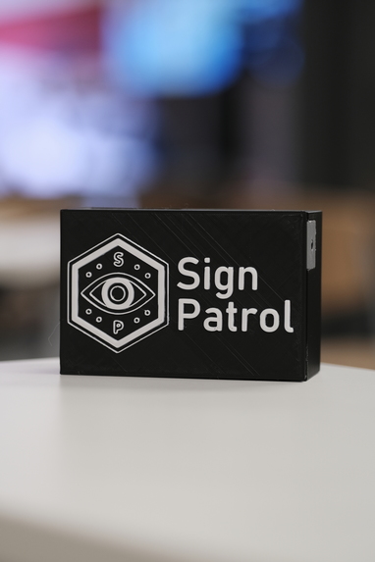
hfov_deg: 10.2
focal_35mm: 135
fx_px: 2109
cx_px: 188
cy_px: 281
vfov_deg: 15.2
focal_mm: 90
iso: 400
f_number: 2
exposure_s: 1/125
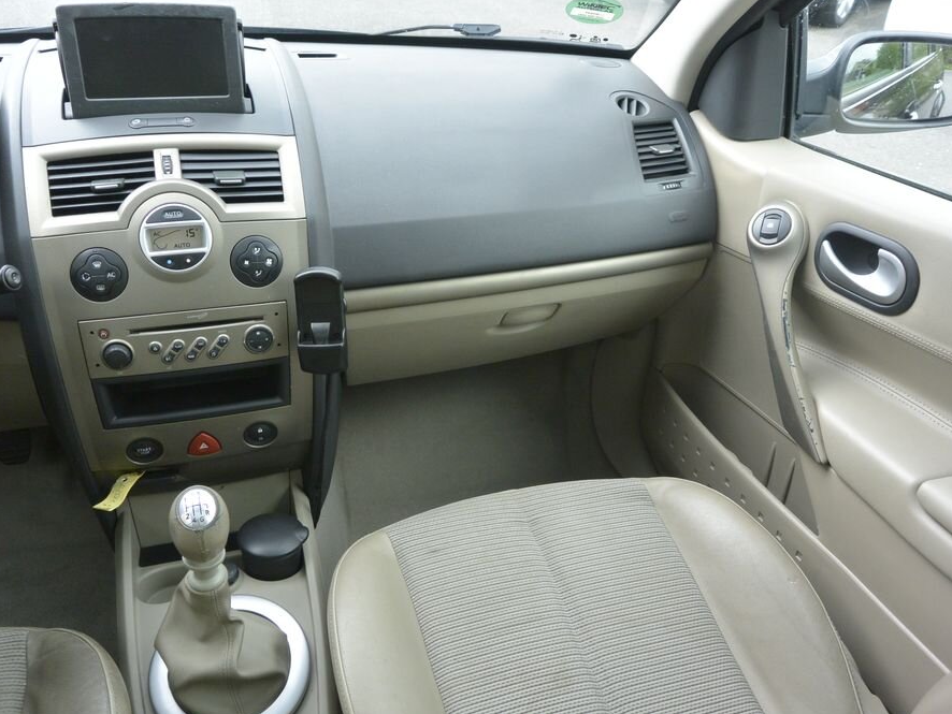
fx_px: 825
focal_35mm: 30
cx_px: 476
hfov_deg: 60.0
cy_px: 356
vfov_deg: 46.8
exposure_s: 1/125
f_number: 3.5
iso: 280
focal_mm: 10
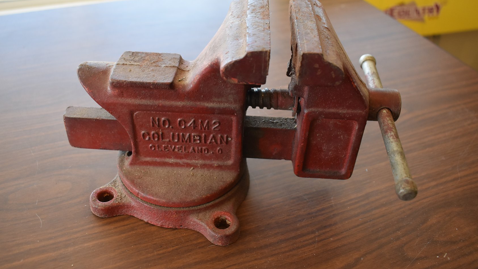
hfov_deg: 56.6
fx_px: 444
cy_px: 120
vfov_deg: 33.7
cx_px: 236
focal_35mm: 35
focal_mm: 22
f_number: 4.5
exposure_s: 1/160
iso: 800
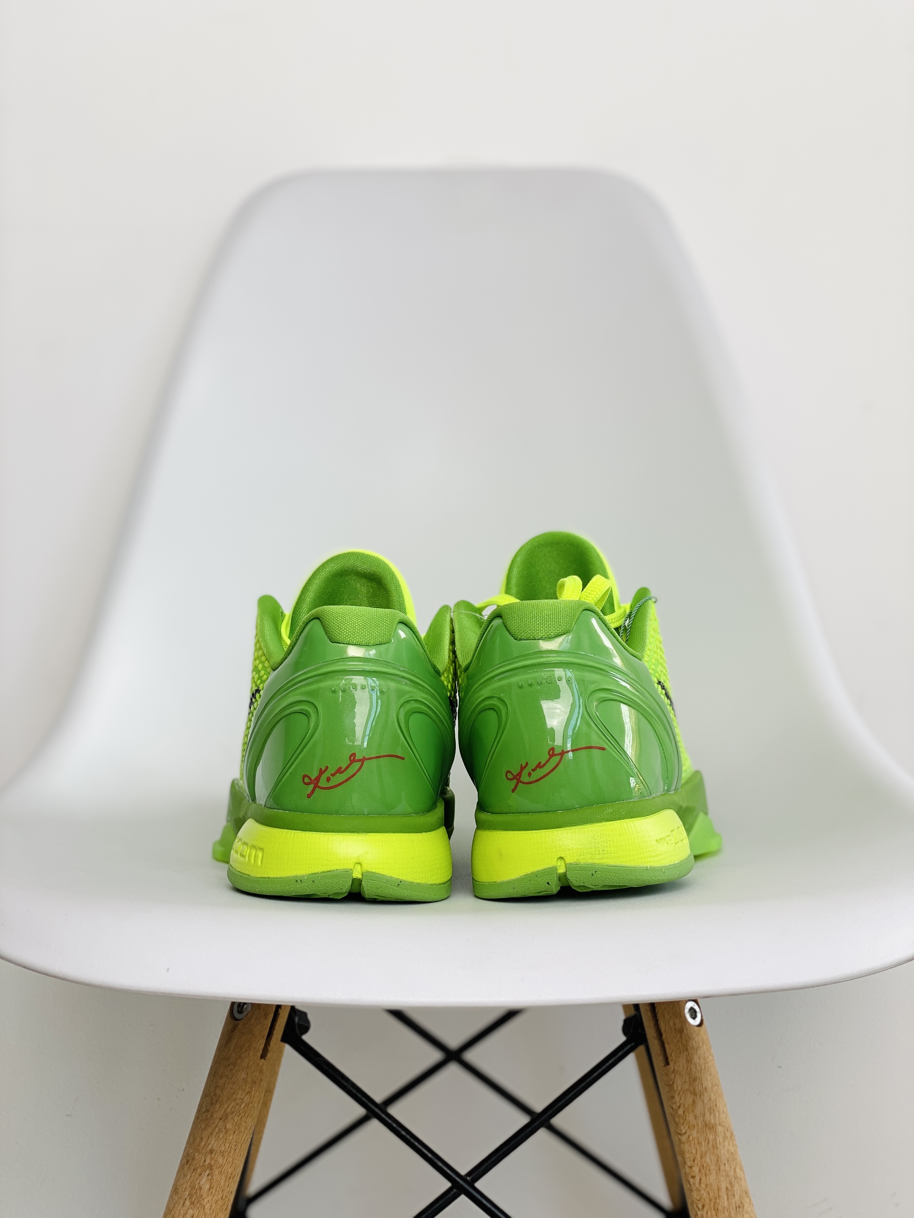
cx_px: 457
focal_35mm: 52
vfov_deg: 36.8
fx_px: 1831
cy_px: 609
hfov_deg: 28.0
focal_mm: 6
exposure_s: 1/116
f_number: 2
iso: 20
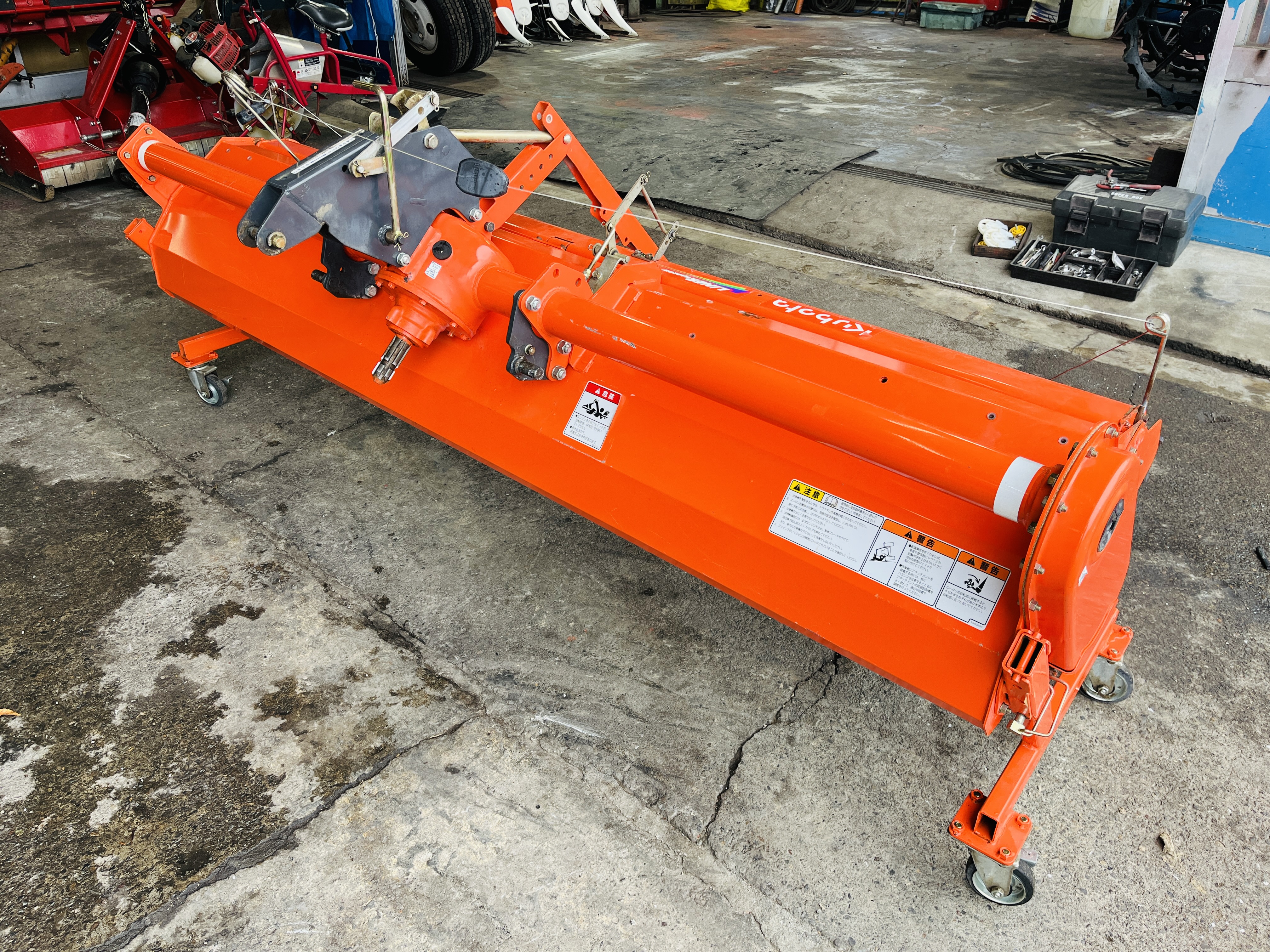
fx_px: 954
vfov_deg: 53.1
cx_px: 635
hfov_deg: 67.3
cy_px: 476
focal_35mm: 26
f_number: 1.6
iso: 50
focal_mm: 5.1
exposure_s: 1/122
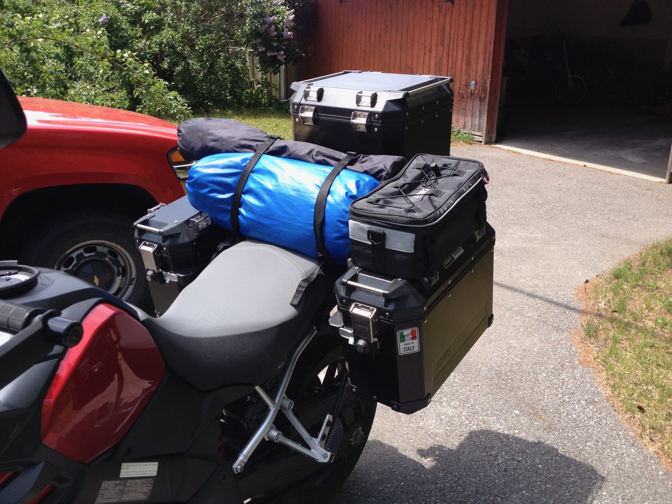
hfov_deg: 52.6
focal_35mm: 35
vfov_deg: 40.7
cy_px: 252
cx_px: 336
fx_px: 679
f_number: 2.4
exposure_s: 1/593
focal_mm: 4.28
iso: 50
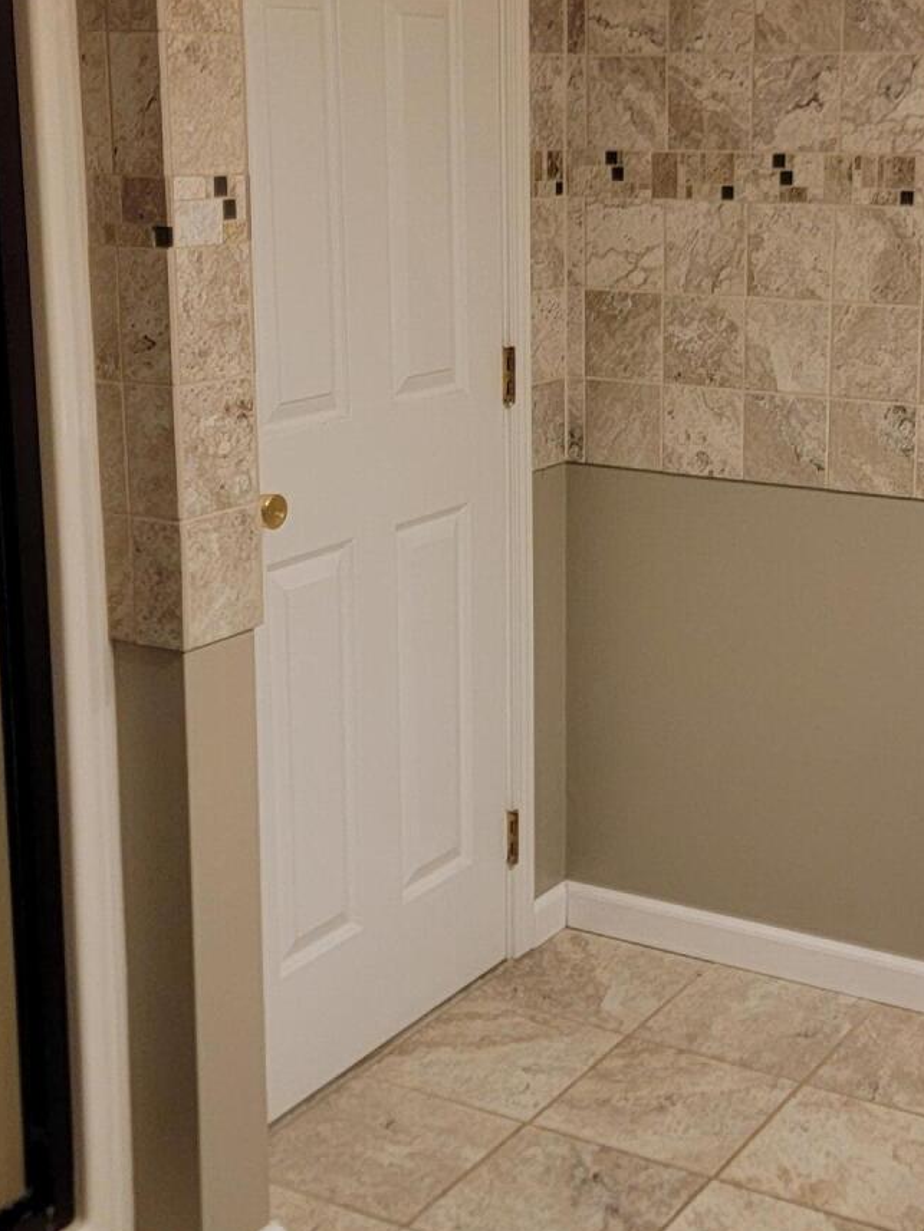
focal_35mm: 56
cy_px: 457
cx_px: 706
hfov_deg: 25.8
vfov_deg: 34.2
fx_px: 1993
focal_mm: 6.7
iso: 250
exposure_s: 1/120
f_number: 1.8
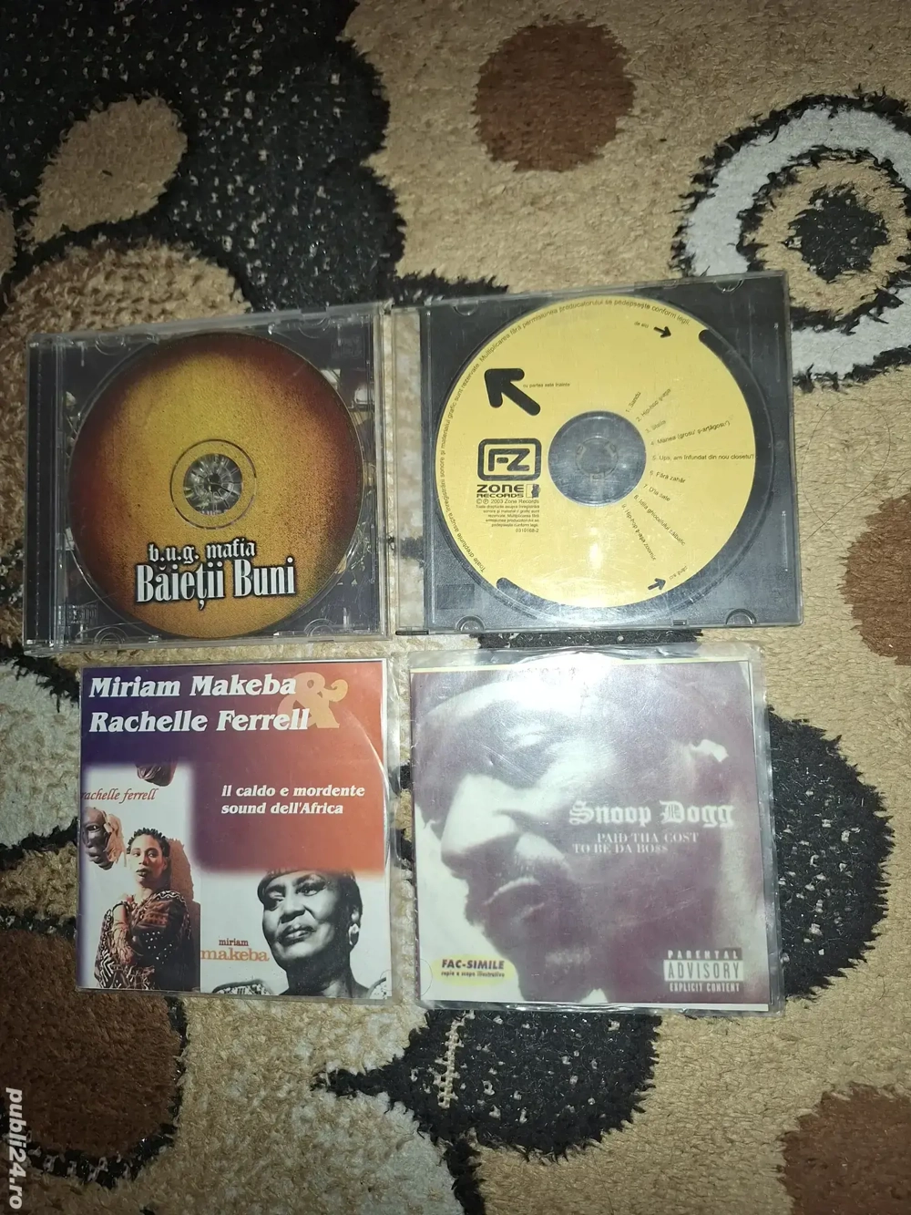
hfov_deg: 58.9
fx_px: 807
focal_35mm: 23
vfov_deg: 73.9
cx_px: 456
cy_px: 608
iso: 64
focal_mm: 5.54
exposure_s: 1/50
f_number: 1.8
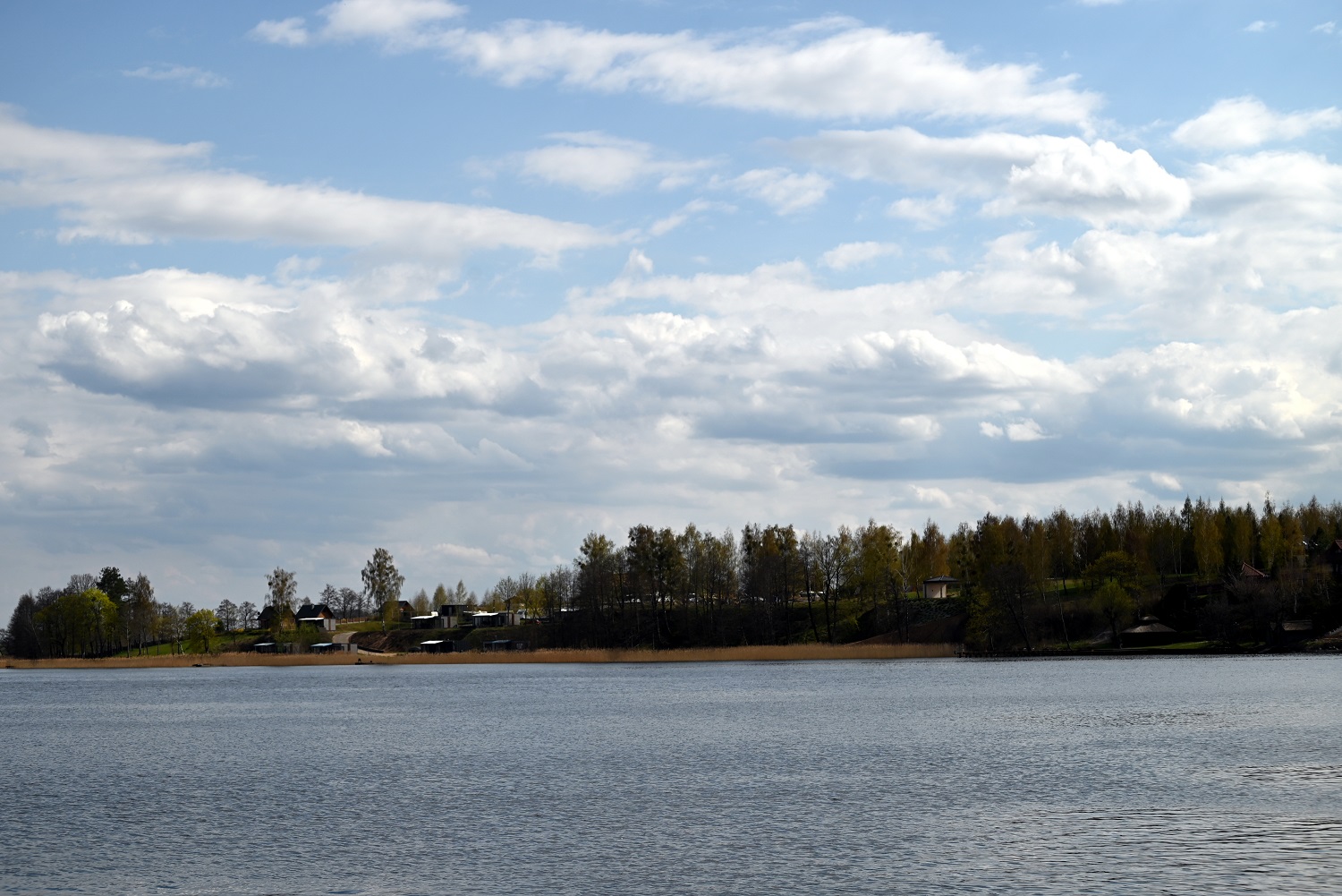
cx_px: 671
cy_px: 448
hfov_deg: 27.0
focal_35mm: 75
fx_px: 2796
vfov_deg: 18.2
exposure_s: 1/1000
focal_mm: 75
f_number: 8
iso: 100
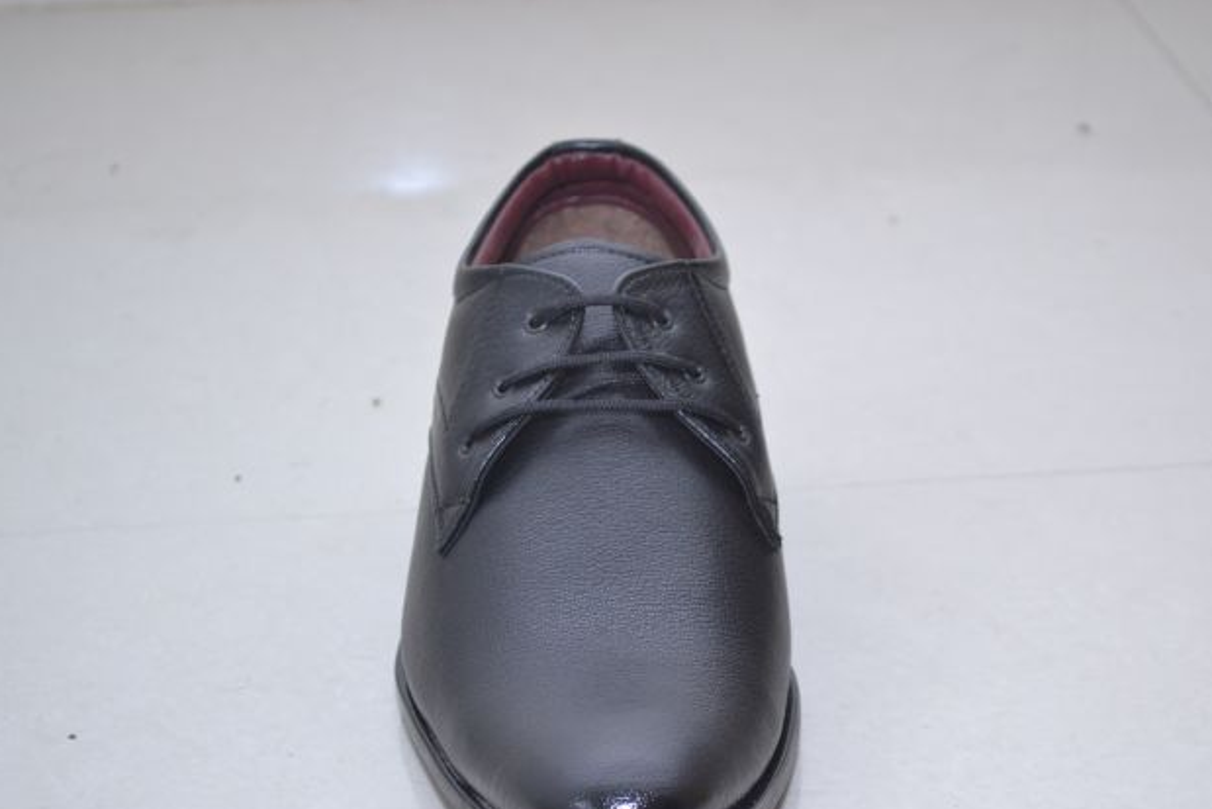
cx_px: 677
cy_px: 514
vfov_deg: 14.7
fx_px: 3132
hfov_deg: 21.9
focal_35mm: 93
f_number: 5.6
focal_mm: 48
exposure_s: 1/125
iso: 400
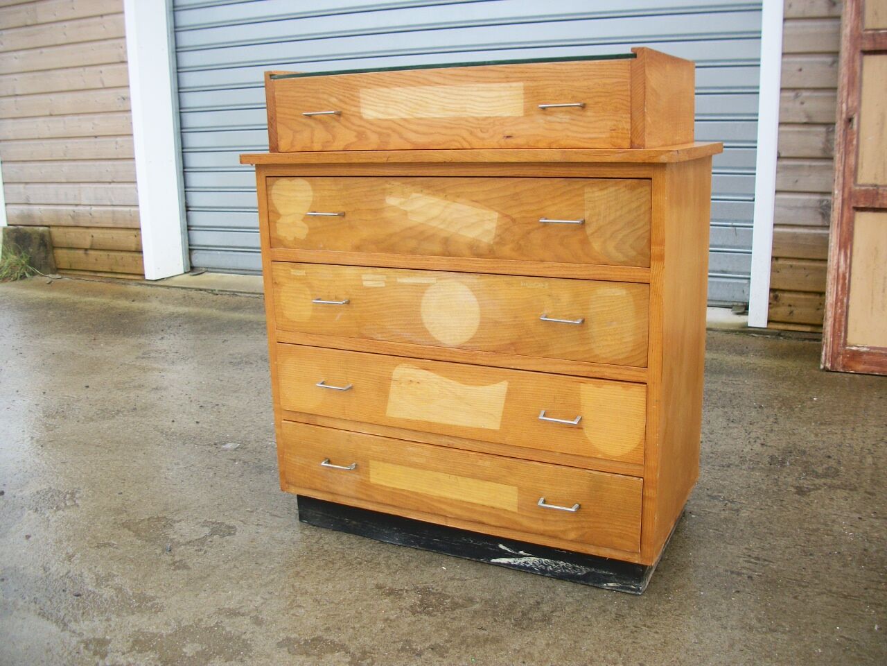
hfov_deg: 56.8
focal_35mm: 32
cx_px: 444
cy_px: 333
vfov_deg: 44.2
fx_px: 820
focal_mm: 5.7
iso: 80
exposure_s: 1/250
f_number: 2.9
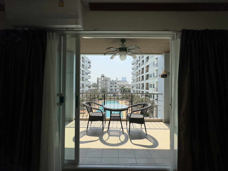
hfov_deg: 102.1
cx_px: 114
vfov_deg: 85.7
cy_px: 86
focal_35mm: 14
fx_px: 92
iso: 50
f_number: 2.2
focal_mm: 2.22
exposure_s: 1/3106
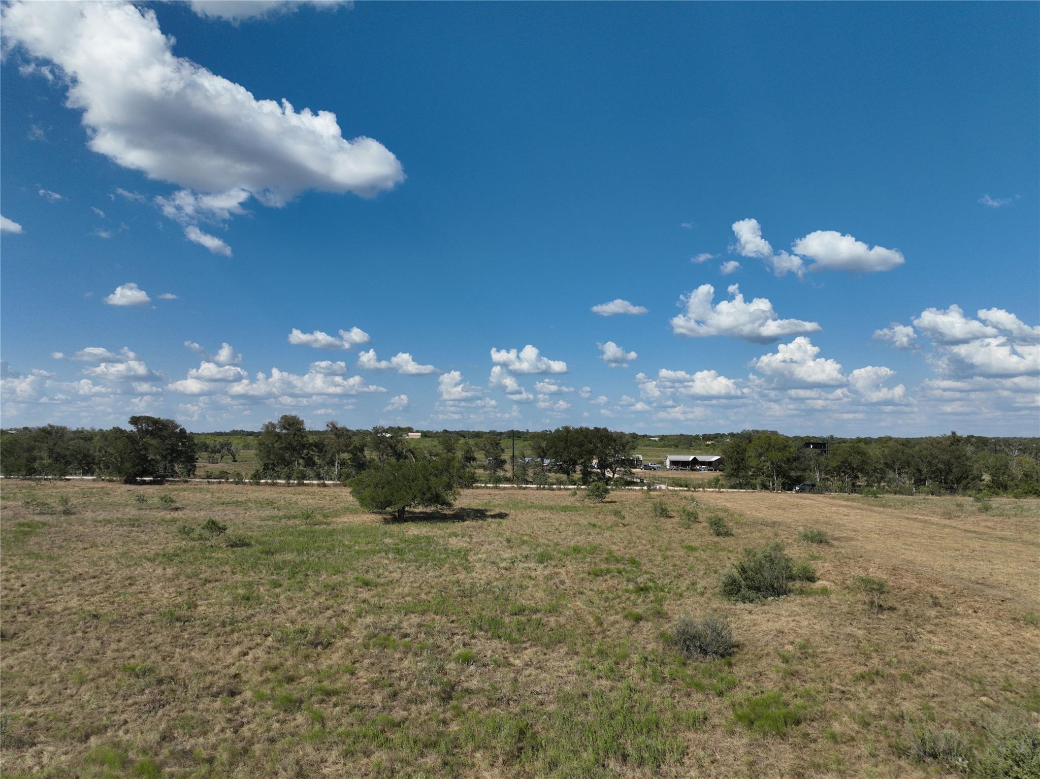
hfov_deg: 71.6
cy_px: 390
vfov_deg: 56.8
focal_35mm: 24
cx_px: 520
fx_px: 721
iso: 100
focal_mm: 12.29
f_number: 2.8
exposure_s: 1/3200
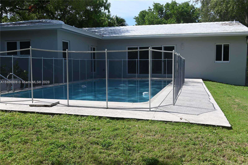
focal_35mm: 36
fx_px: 248
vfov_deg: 36.8
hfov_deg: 53.2
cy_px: 82
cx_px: 124
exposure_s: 1/320
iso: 100
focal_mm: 36
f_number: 6.3
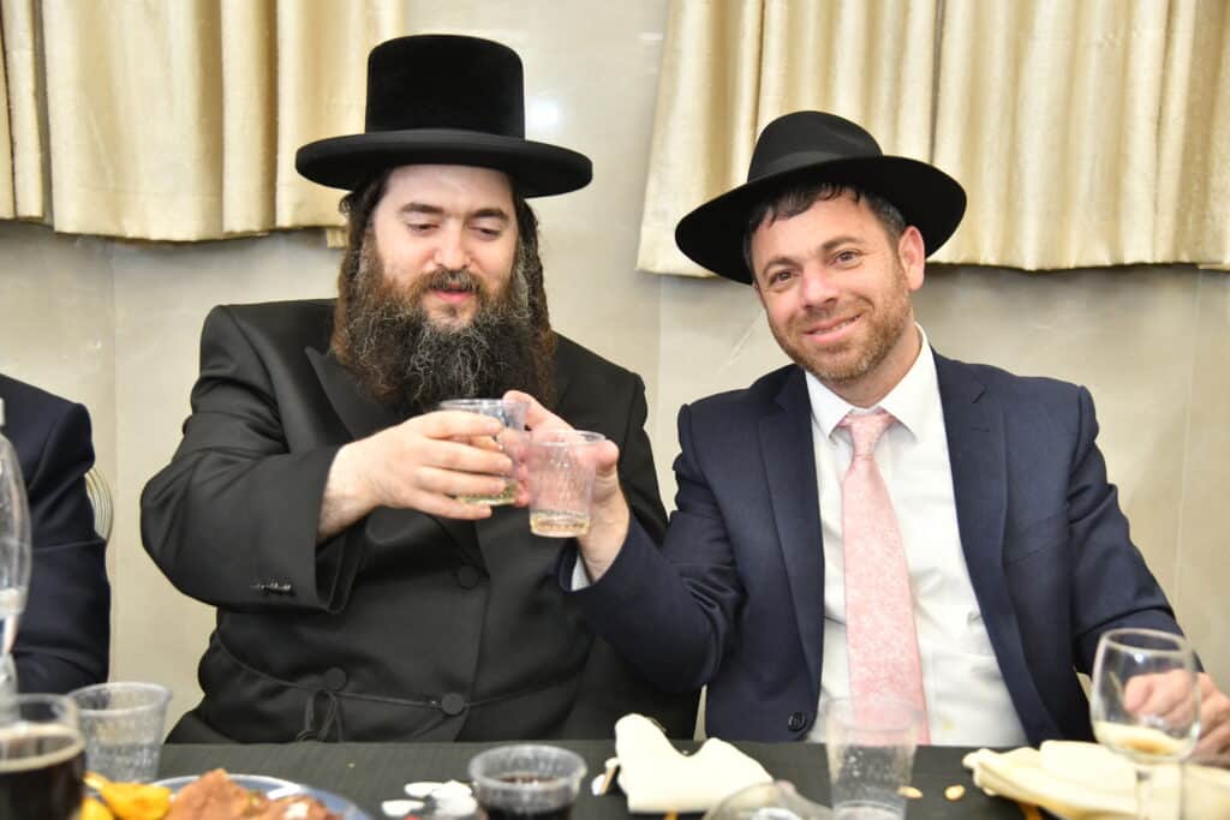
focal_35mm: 48
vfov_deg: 28.1
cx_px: 615
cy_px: 410
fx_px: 1640
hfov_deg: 41.1
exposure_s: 1/200
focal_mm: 48
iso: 1000
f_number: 4.5
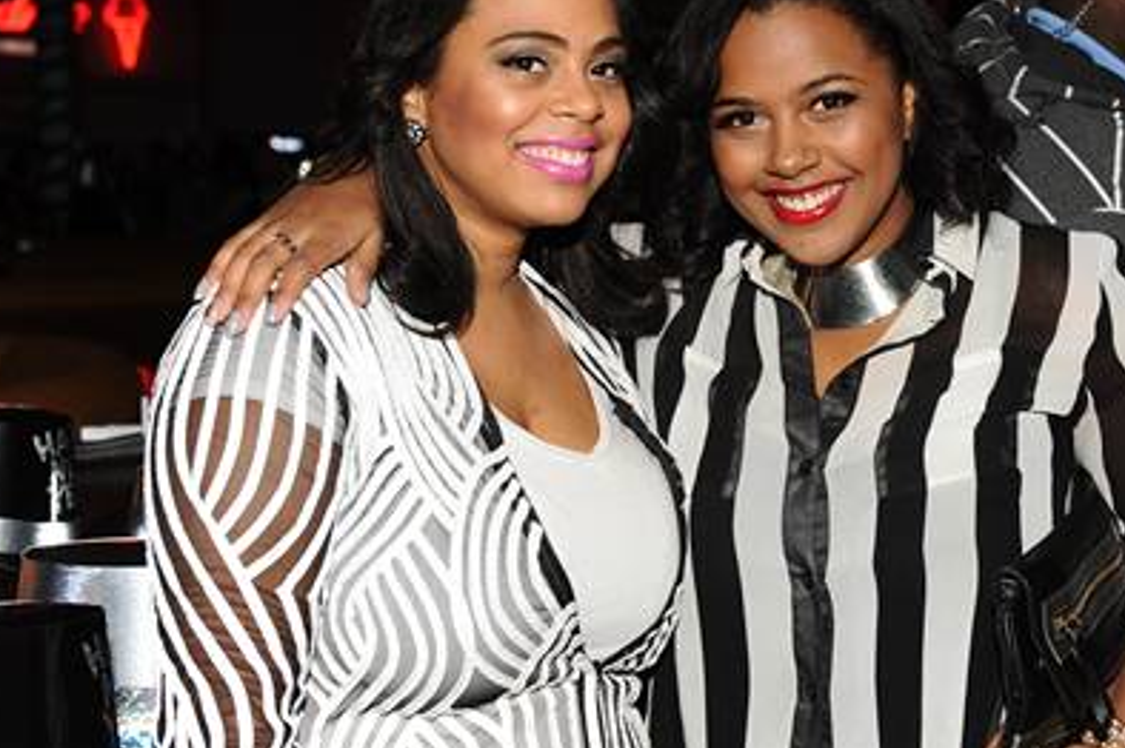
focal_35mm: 67
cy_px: 283
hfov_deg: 30.0
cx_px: 694
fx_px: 2092
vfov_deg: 20.2
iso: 800
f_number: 4.8
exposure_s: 1/250
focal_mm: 48
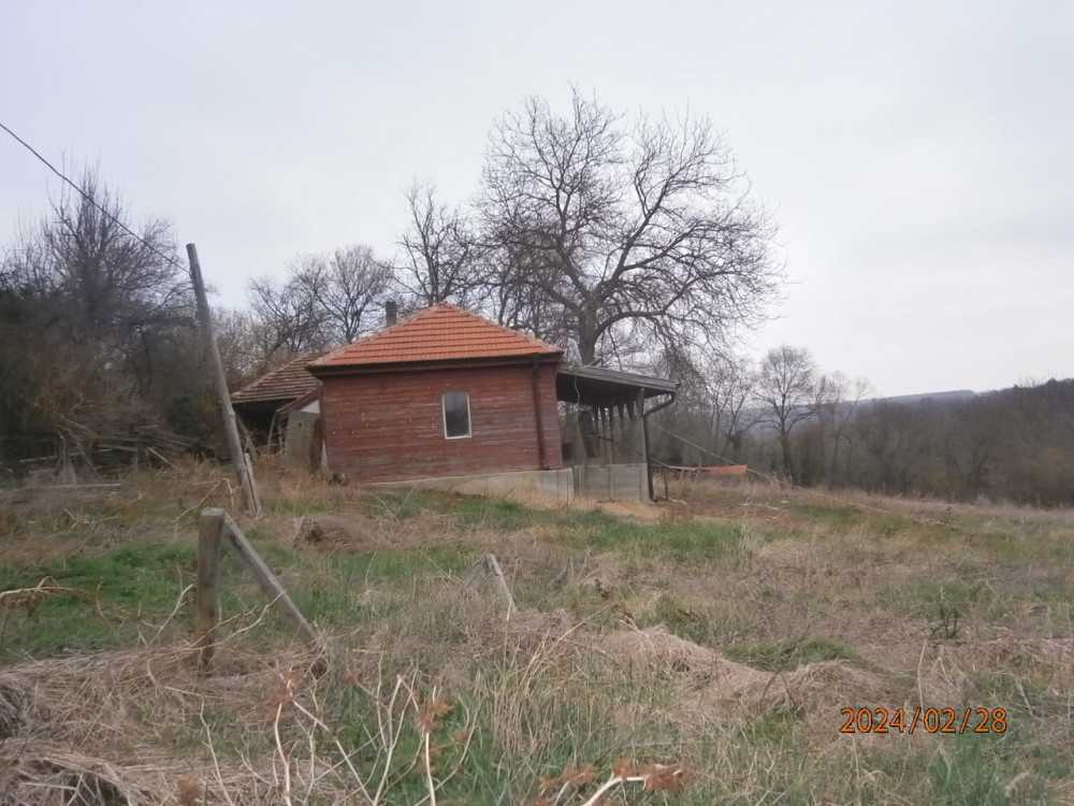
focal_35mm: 26
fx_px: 807
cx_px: 537
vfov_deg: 53.1
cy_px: 403
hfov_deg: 67.3
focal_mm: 4.7
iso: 80
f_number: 2.8
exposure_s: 1/640
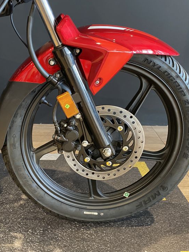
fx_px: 277
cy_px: 115
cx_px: 59
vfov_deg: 48.9
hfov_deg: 37.2
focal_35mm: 38
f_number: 1.8
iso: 320
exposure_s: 1/50
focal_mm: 4.25
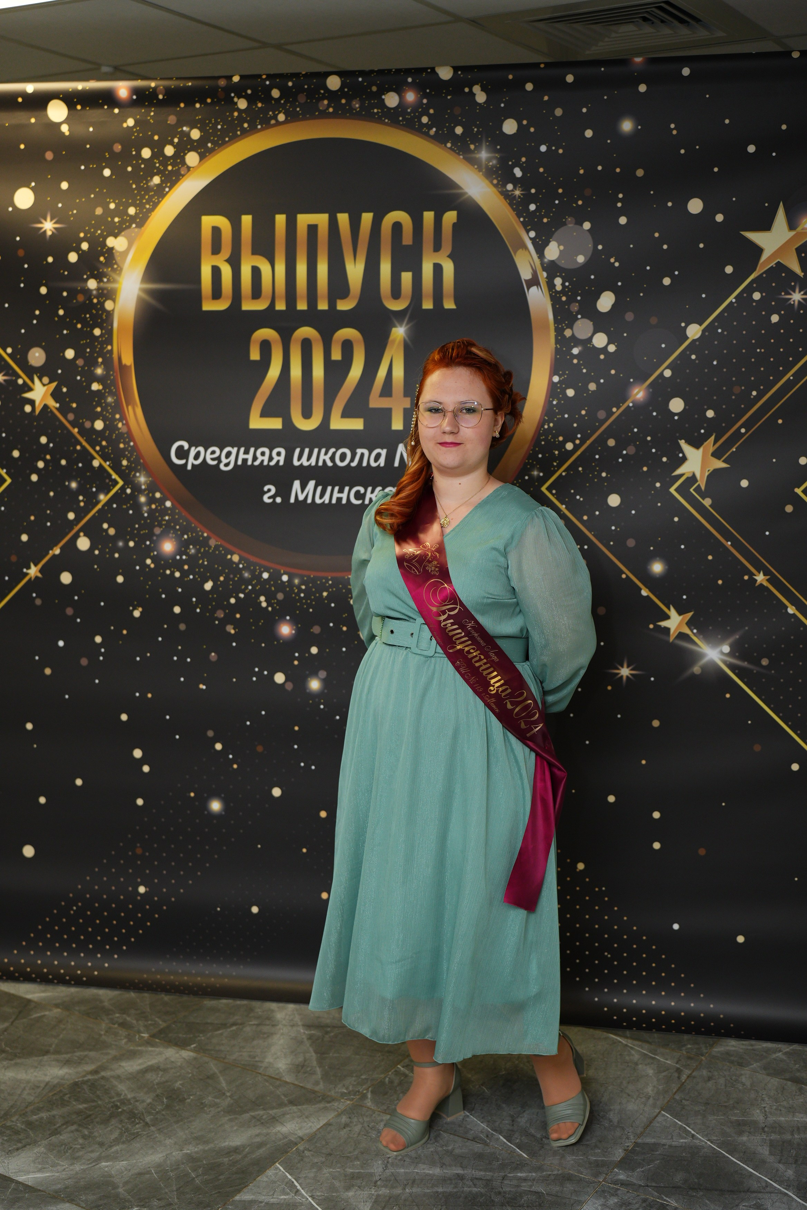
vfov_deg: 48.5
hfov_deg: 33.4
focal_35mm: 40
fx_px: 1345
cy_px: 605
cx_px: 404
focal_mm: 40
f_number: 2.8
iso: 800
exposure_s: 1/160
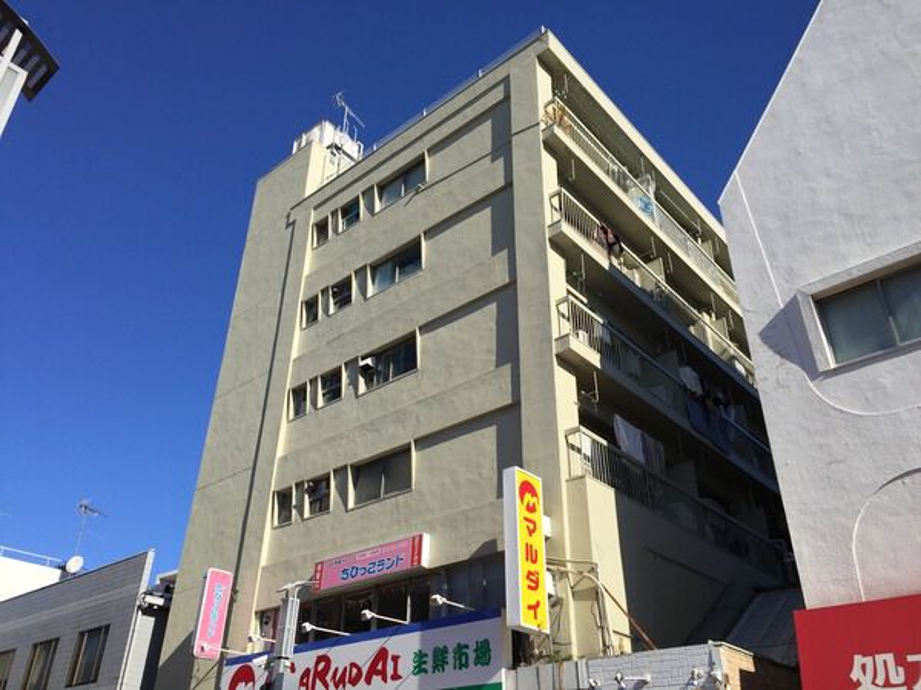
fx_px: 772
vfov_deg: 48.2
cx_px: 460
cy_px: 345
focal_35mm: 29
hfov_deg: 61.7
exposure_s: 1/2326
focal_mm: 4.15
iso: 32
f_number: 2.2
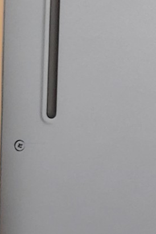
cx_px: 386
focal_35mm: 131
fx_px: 853
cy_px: 77
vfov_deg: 15.6
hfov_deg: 9.3
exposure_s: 1/107
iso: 50
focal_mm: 4.36
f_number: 1.8
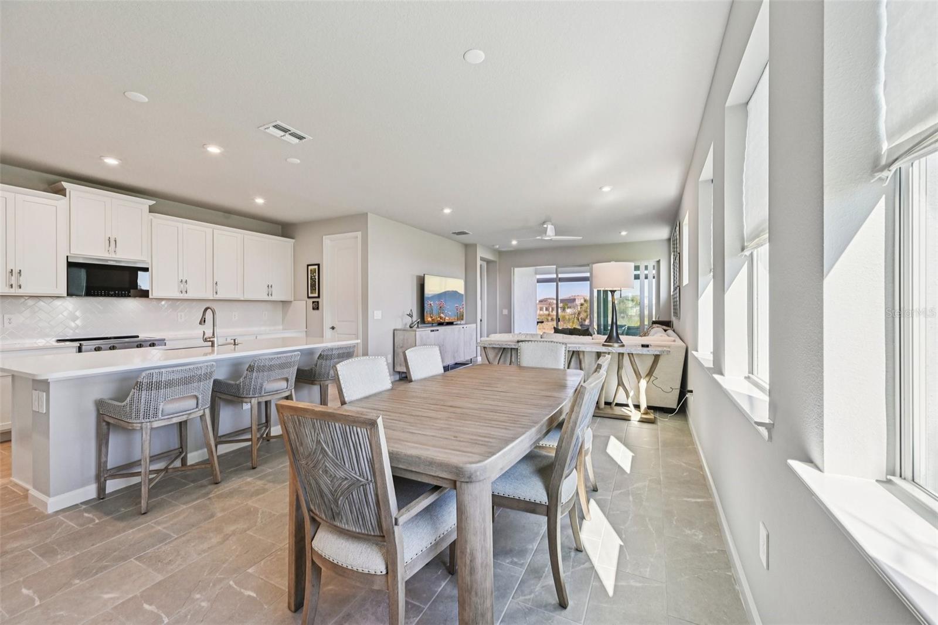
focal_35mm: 14
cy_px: 312
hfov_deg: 104.3
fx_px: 365
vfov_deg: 81.2
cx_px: 469
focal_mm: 14
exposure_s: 1/160
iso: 400
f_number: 8
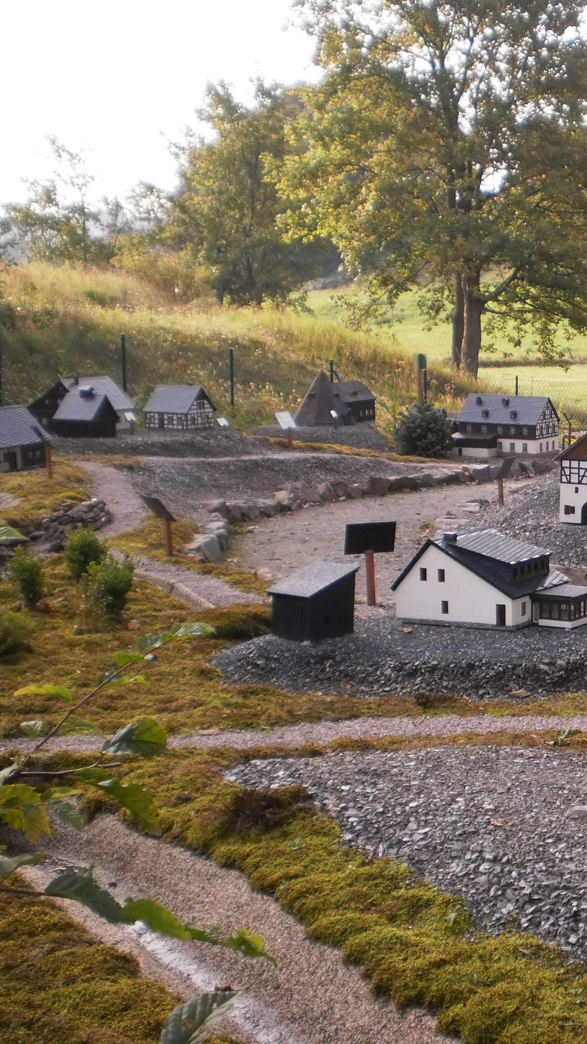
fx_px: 1716
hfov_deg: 18.6
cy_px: 516
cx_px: 659
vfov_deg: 33.8
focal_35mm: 62
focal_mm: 7.4
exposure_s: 1/250
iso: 100
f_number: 3.5
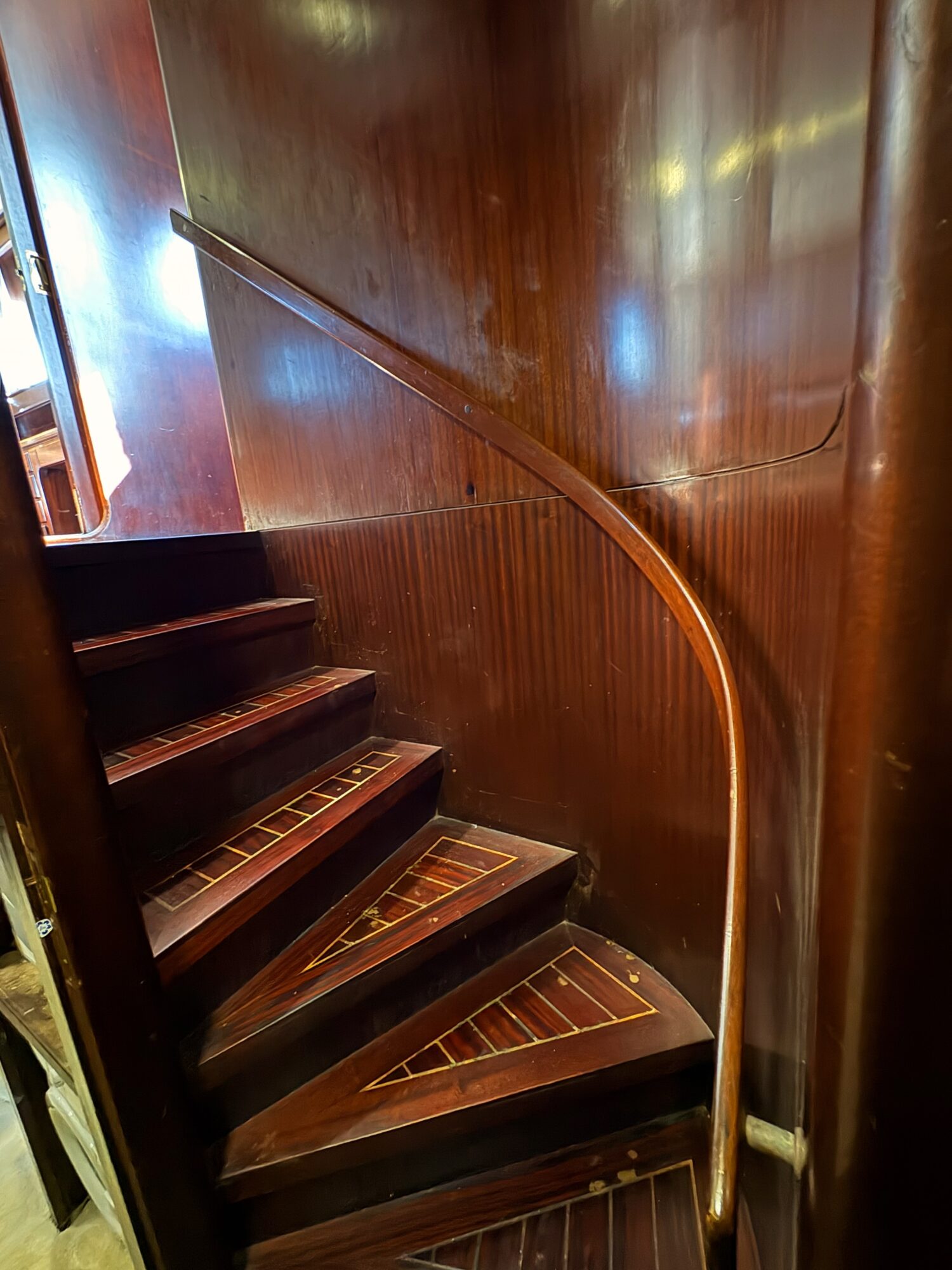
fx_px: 513
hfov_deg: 85.7
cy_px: 635
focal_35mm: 14
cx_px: 476
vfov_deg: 102.1
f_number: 2.2
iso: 1600
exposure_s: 1/8
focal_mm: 2.22
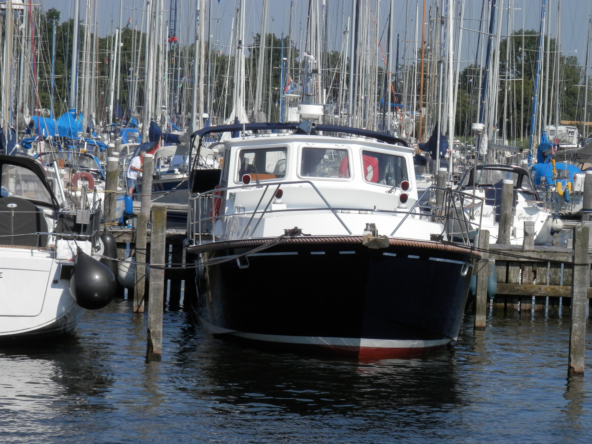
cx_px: 296
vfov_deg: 8.0
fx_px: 3164
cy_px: 222
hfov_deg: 10.7
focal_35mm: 185
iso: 80
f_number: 5.8
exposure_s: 1/640
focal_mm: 33.2
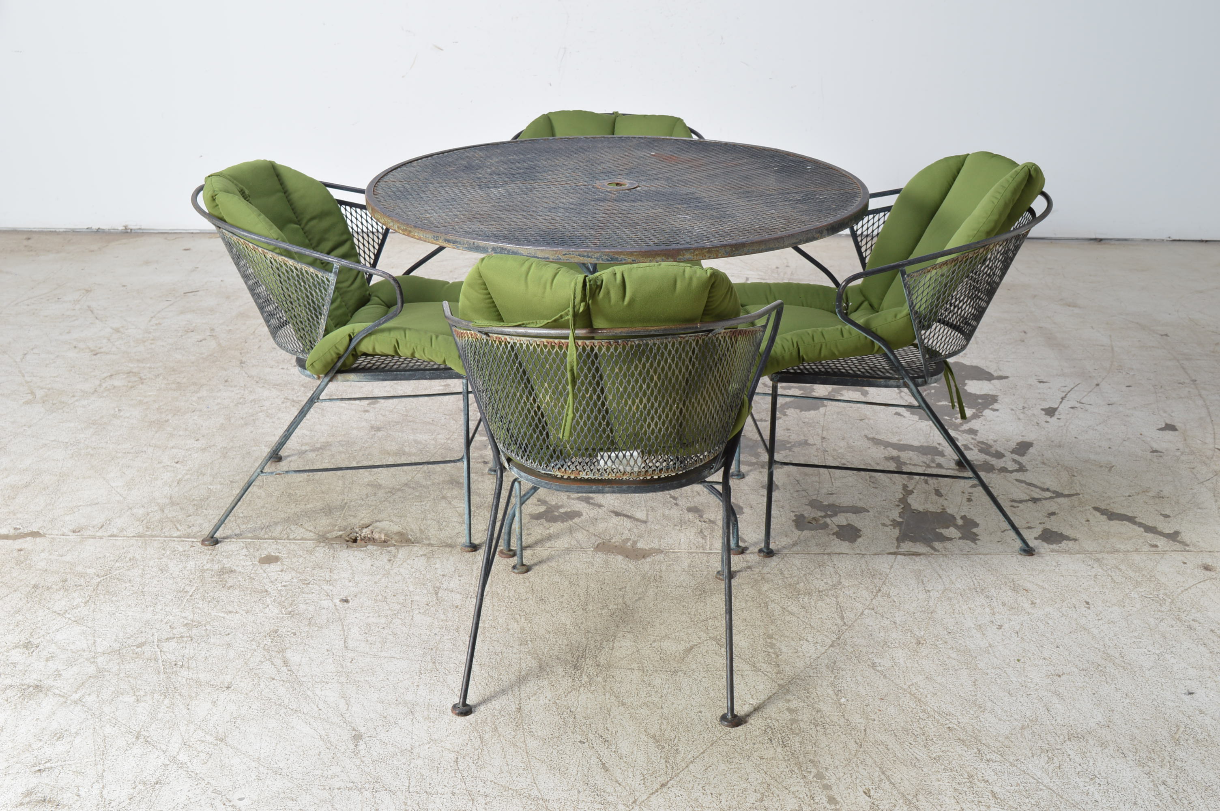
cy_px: 406
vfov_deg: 29.8
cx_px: 610
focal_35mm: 45
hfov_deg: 43.6
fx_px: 1524
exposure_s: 1/160
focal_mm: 30
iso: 100
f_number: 9
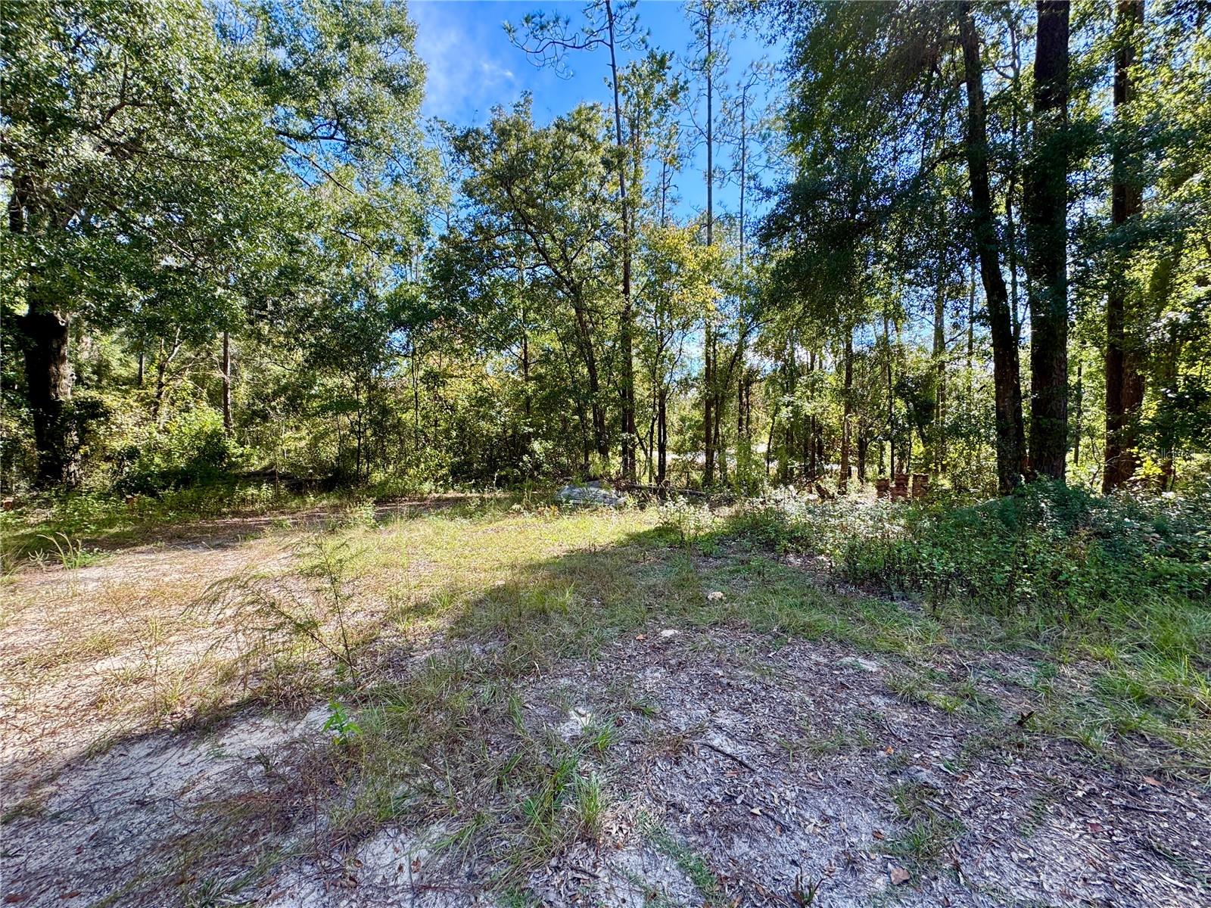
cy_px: 454
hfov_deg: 102.1
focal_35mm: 14
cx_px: 606
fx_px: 490
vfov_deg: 85.7
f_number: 2.2
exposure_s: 1/290
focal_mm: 2.22
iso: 40
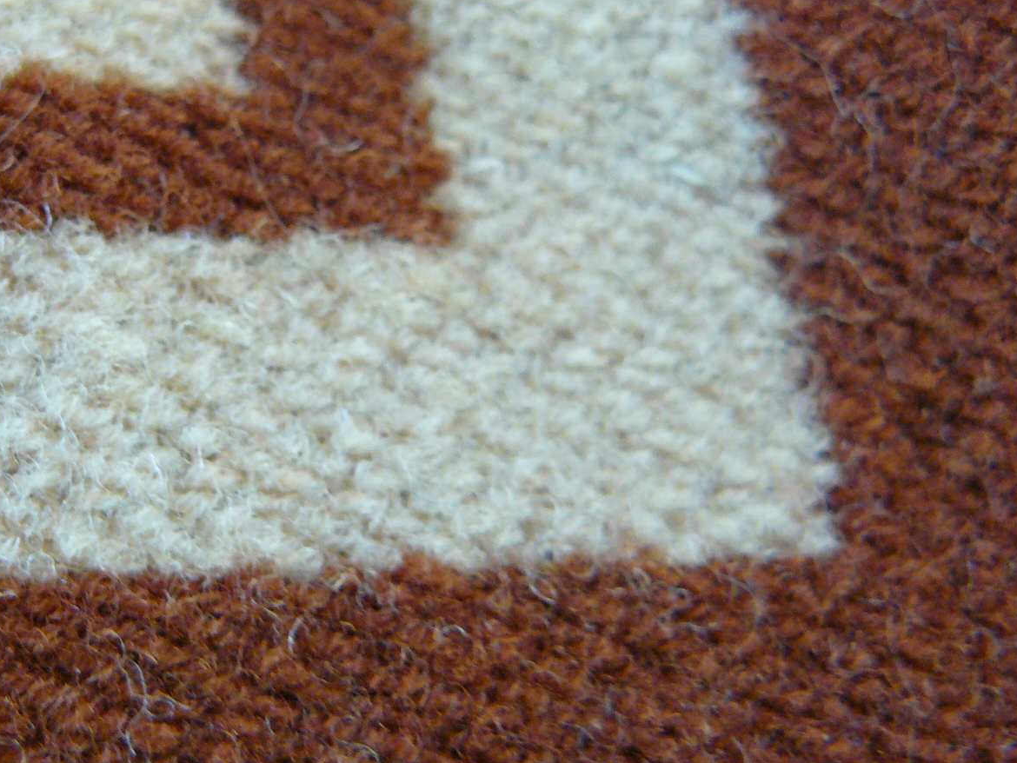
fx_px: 1851
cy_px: 298
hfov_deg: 29.8
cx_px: 158
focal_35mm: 63
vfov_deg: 23.2
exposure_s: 1/20
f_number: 2.8
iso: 200
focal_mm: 6
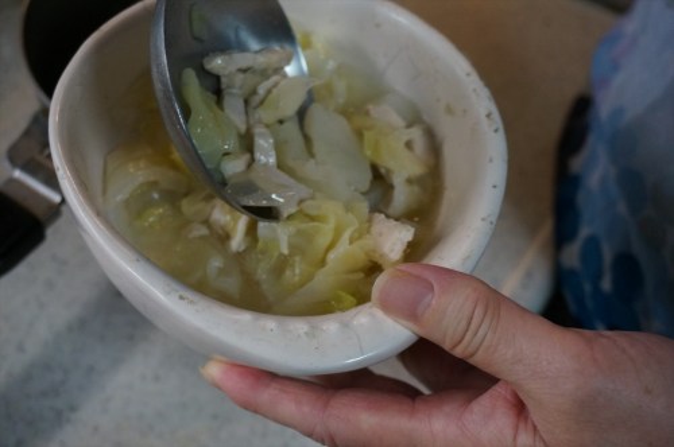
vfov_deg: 27.2
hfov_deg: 40.0
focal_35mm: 50
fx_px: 926
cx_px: 337
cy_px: 224
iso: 1600
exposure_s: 1/160
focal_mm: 33
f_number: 5
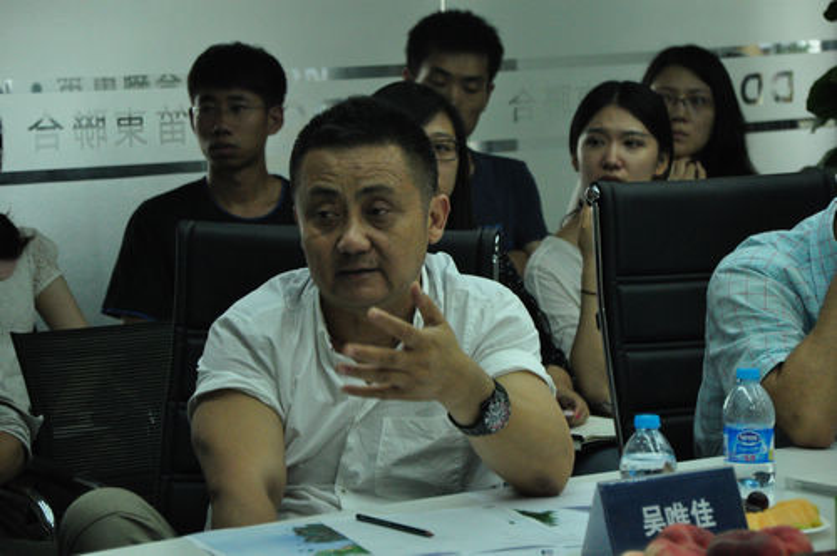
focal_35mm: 158
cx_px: 418
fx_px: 3657
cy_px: 278
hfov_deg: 13.1
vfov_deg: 8.7
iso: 2500
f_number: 5.6
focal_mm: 105
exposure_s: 1/125
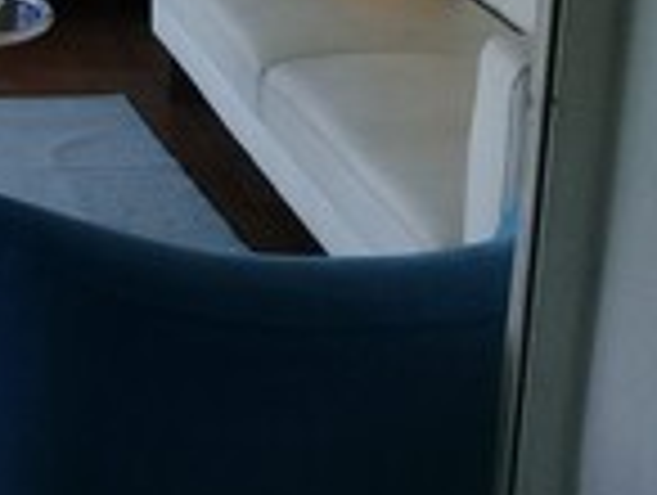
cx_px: -367
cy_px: -146
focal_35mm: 97
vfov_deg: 14.6
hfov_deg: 17.8
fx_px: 1844
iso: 50
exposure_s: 1/330
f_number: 2.2
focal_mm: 3.3
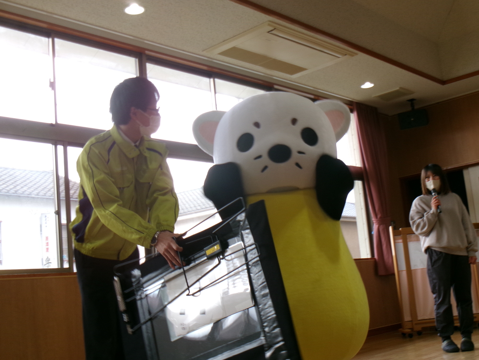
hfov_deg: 36.2
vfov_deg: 27.5
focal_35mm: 53
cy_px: 180
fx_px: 733
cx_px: 240
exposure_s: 1/38
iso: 100
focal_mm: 9.5
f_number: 4.9
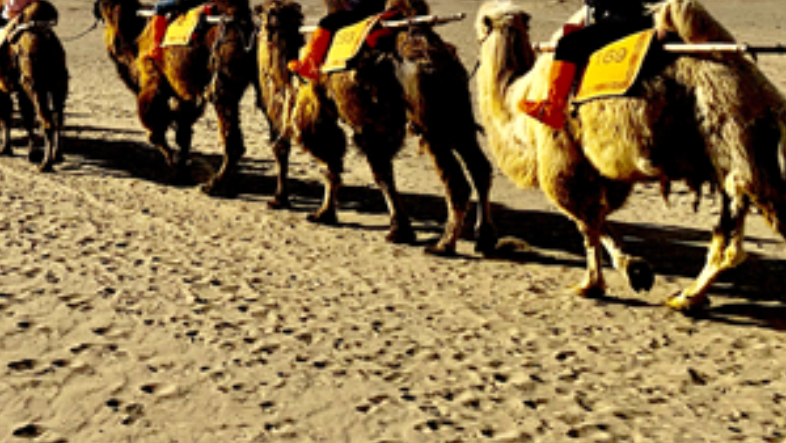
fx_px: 1376
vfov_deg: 17.5
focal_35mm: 66
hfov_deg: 30.0
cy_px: -77
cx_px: 29
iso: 25
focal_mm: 4.25
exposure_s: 1/4673
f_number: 1.8
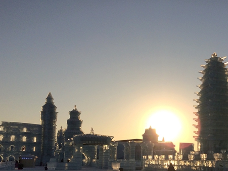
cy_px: 128
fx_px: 296
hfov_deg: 41.0
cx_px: 167
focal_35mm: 45
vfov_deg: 31.6
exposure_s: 1/5128
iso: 40
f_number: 2.2
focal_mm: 4.15
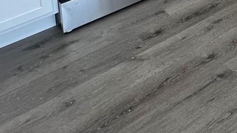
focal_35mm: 58
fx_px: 365
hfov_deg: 29.9
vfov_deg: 15.2
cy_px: -158
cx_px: 296
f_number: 1.8
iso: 160
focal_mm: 1.57
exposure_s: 1/120
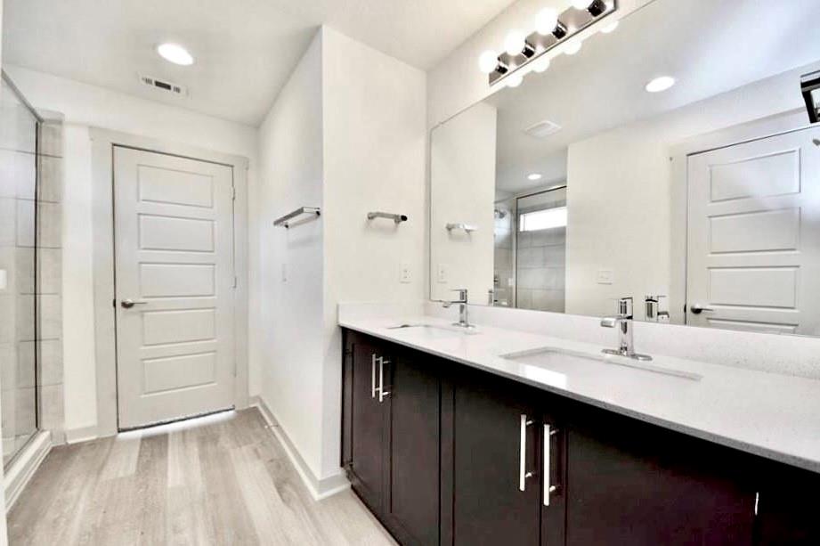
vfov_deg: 89.9
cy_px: 273
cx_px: 410
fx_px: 273
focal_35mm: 12
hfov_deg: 112.7
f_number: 5.6
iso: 560
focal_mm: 8
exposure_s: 1/125
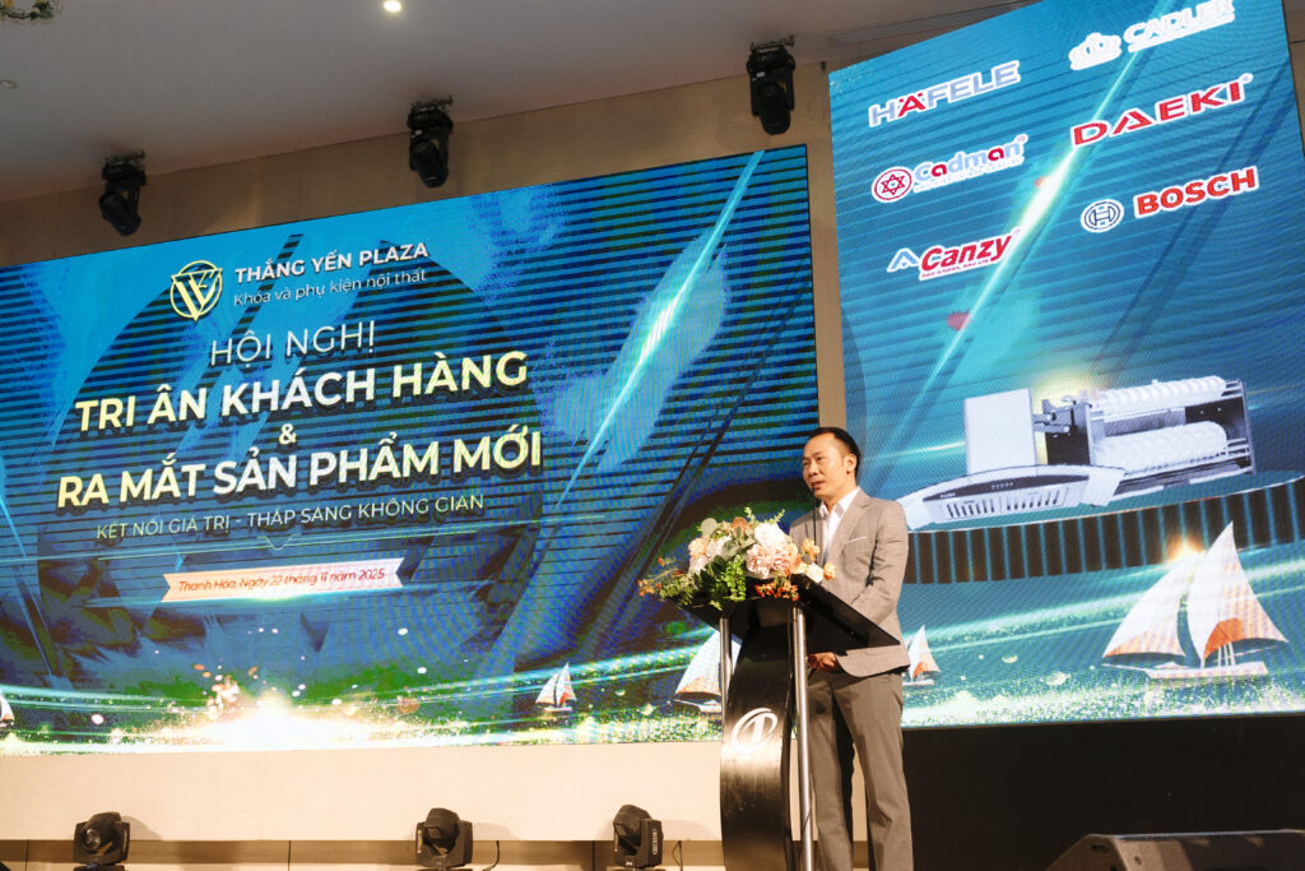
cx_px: 652
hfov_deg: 53.1
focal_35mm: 36
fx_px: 1305
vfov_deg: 36.9
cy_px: 436
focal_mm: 24
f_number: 3.5
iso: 800
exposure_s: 1/200
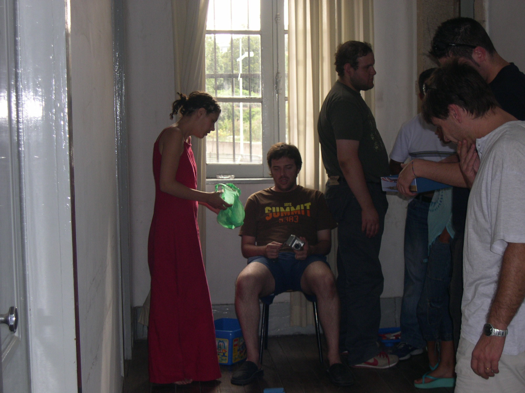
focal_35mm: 67
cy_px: 196
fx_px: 1016
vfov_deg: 21.9
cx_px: 262
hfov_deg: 29.0
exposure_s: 1/60
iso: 143
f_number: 3.7
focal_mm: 14.2
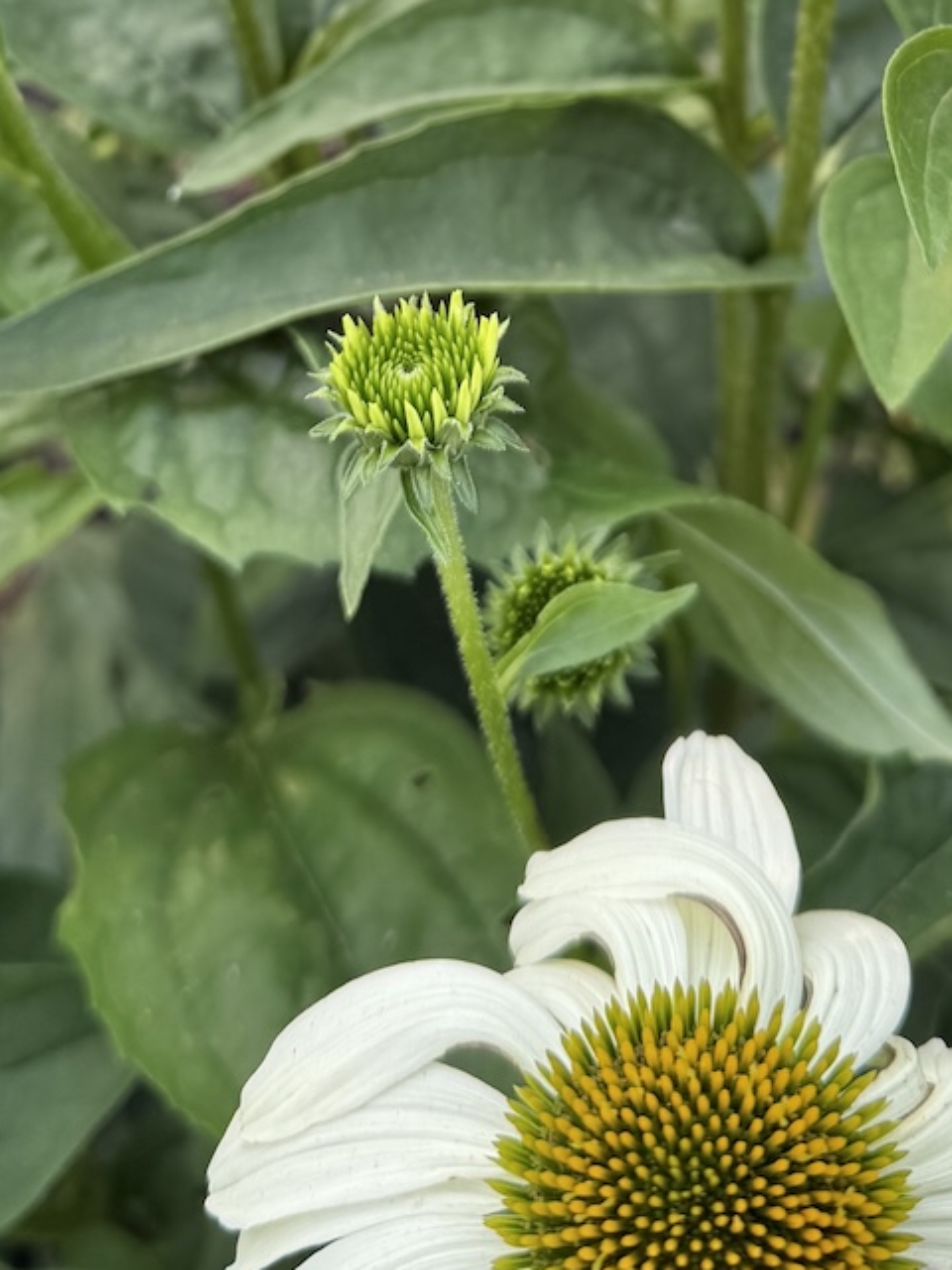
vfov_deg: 29.2
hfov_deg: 24.4
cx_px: 547
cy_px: -119
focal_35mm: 60
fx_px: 2200
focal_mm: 6.76
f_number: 1.78
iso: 80
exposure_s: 1/920
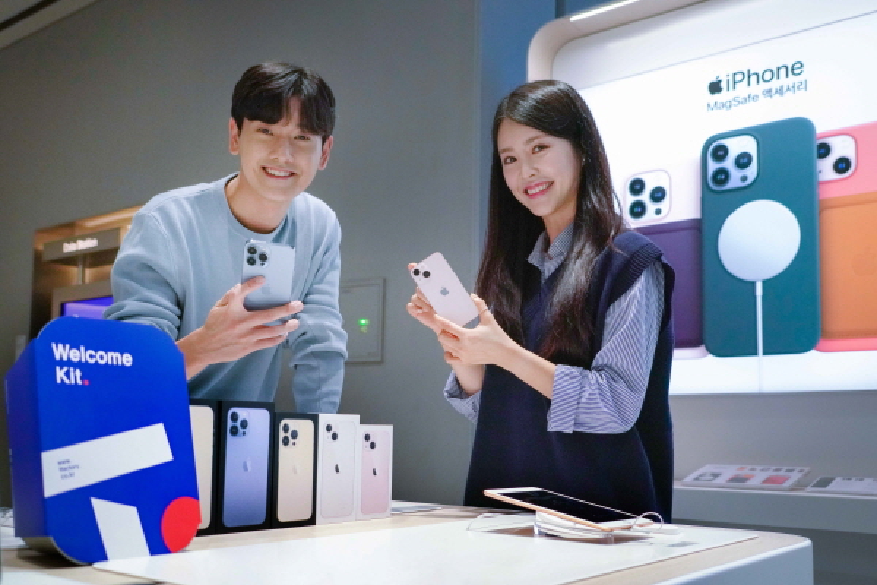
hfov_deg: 54.4
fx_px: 853
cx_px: 438
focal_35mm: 35
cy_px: 292
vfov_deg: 37.9
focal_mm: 35
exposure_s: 1/1250
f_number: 4
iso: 3200
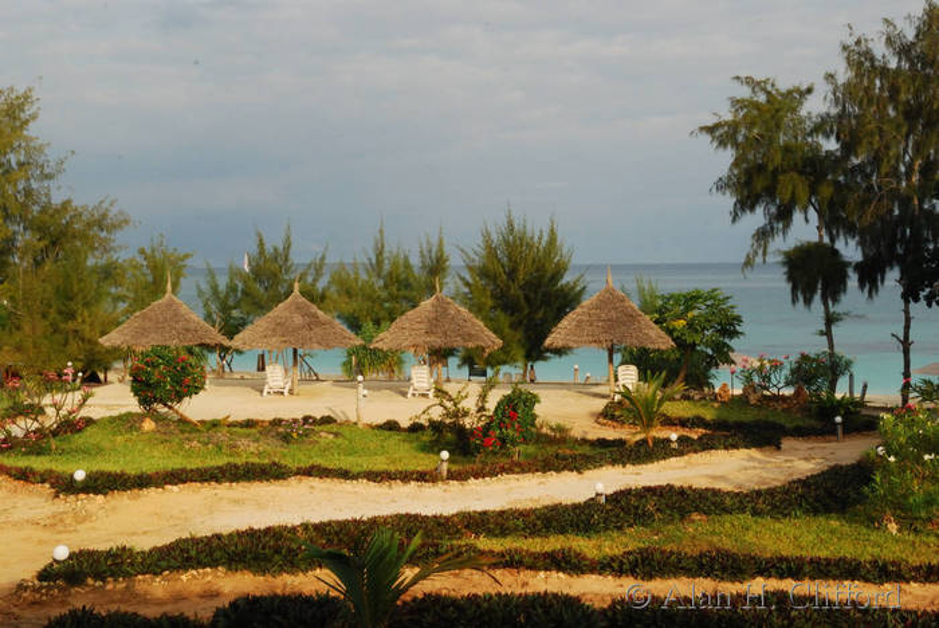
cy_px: 314
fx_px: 1253
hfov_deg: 41.1
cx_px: 470
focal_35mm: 48
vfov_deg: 28.1
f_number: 22
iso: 800
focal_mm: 32
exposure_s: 1/125
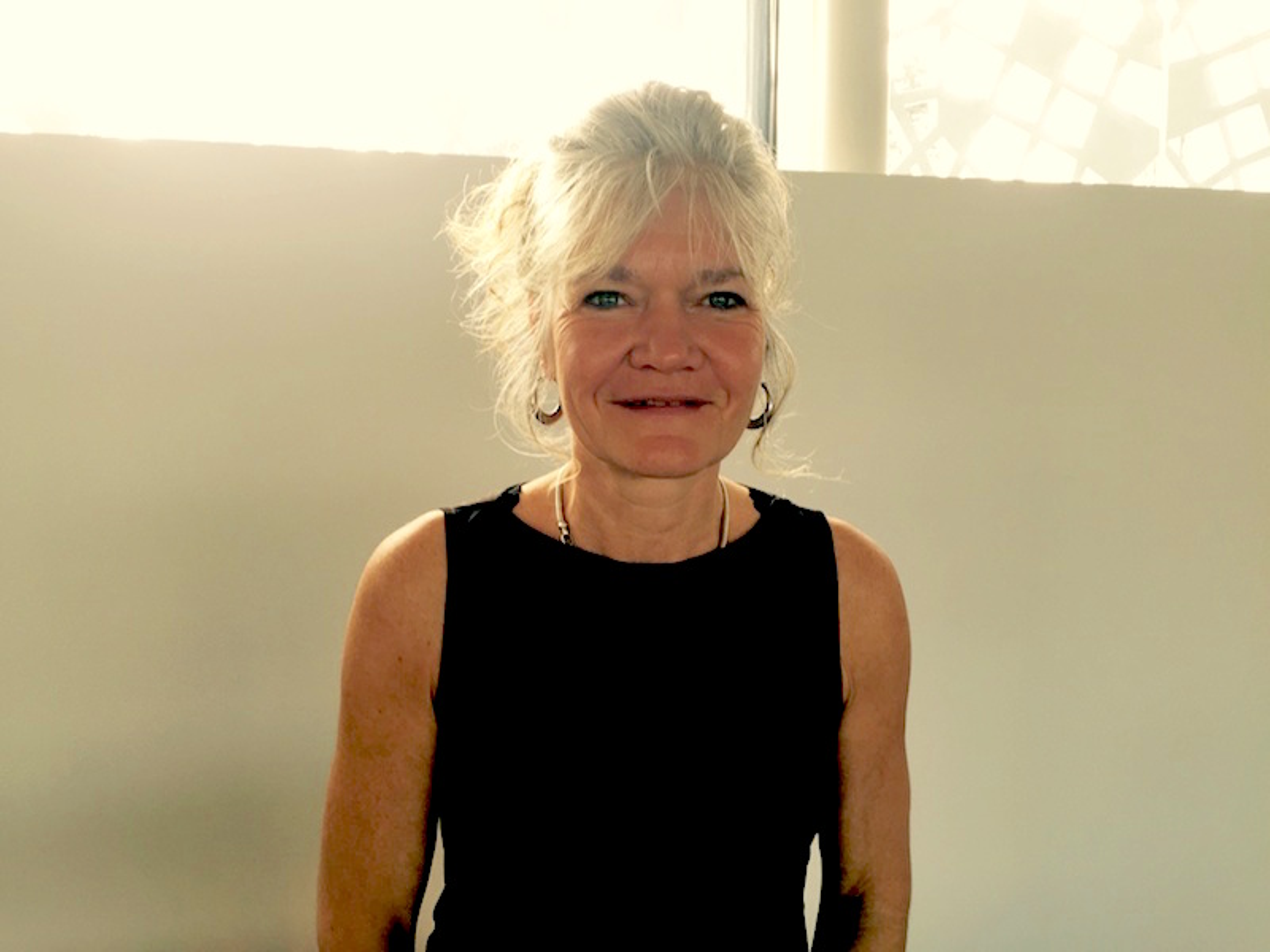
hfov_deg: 61.7
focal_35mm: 29
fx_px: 1064
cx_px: 635
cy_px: 476
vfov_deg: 48.2
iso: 40
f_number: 2.2
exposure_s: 1/60
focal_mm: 4.15
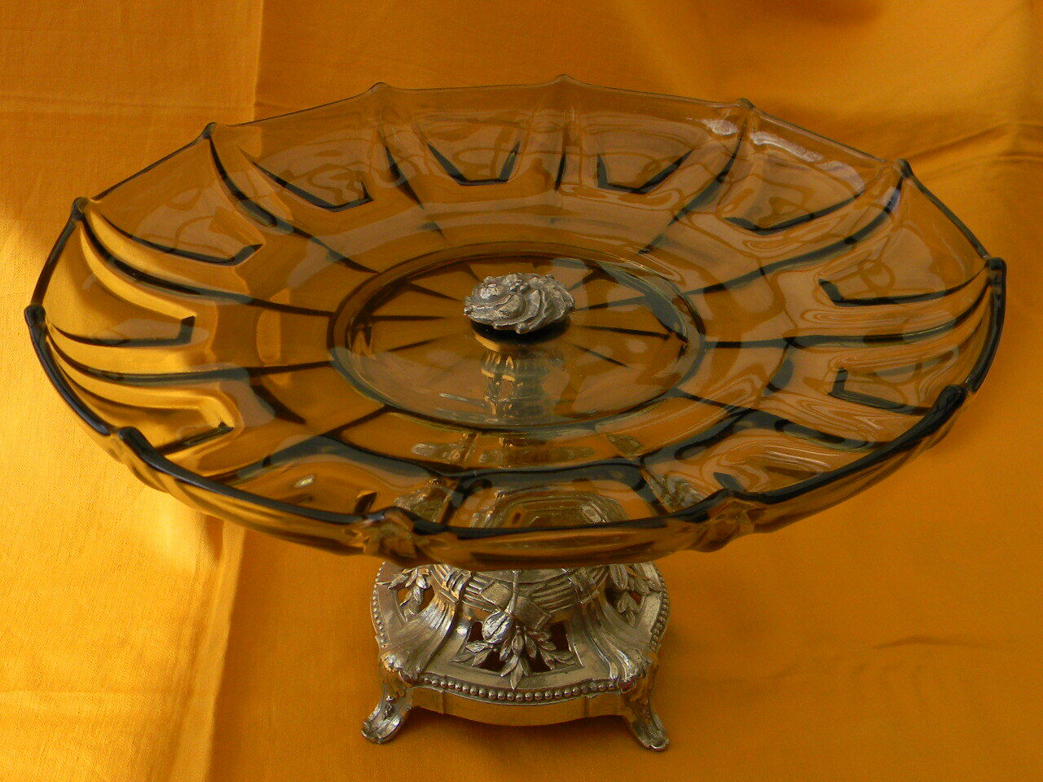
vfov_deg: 49.7
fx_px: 844
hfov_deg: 63.4
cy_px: 391
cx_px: 522
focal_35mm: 28
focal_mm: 5
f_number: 3.5
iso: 80
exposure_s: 1/620
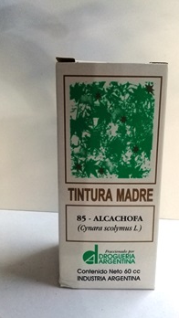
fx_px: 287
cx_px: 102
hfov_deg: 34.6
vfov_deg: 58.0
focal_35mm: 34
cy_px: 159
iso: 160
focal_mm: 3.3
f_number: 2.2
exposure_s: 1/25
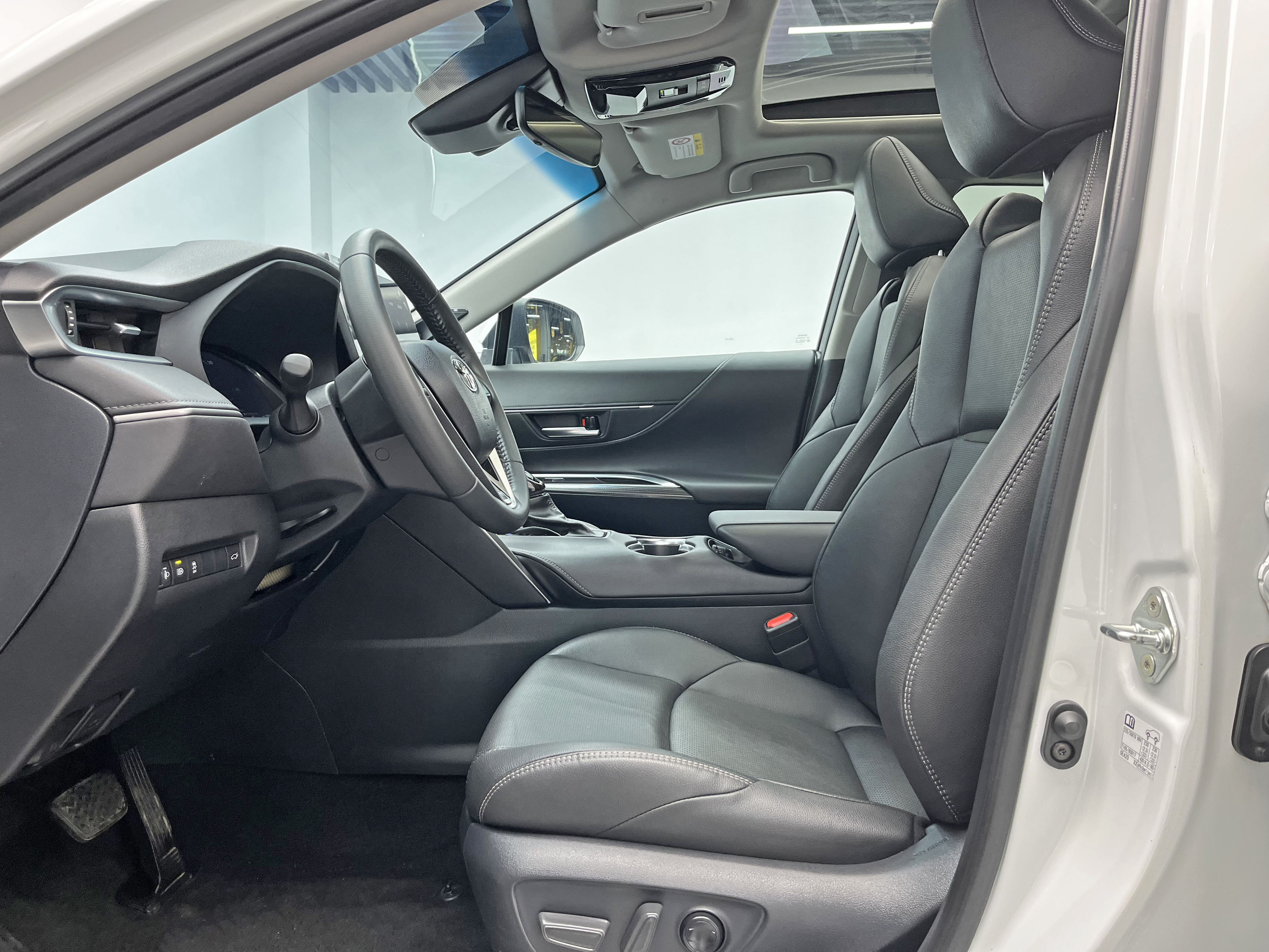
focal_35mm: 26
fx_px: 953
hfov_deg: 67.3
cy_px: 476
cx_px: 634
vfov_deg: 53.1
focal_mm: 5.1
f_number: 1.6
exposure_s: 1/100
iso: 125
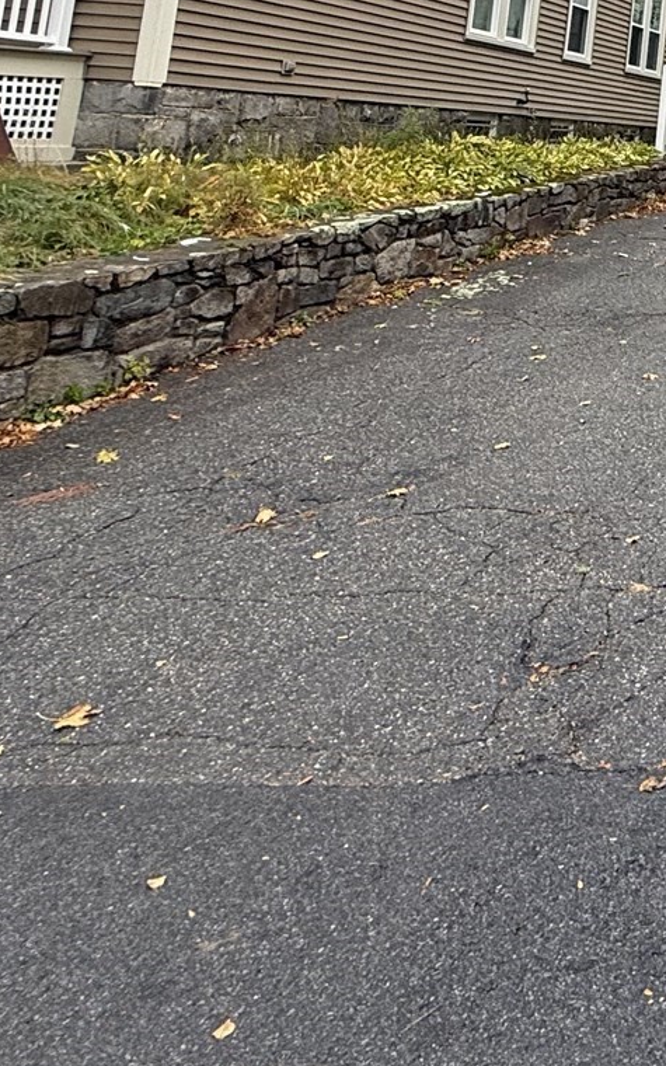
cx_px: 1025
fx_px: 1162
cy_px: 18
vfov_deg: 42.9
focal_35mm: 40
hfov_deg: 24.3
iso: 64
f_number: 2.2
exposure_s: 1/215
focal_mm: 2.22
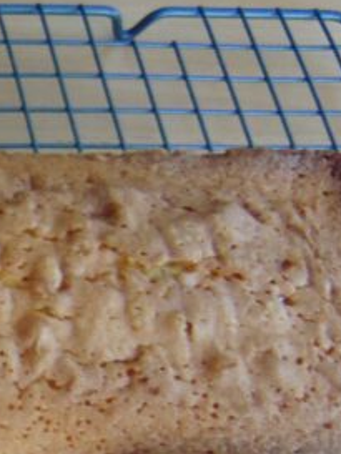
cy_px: 413
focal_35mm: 100
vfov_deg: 19.3
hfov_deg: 13.8
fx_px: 1312
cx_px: -190
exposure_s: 1/13
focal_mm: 6.9
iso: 400
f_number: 3.3
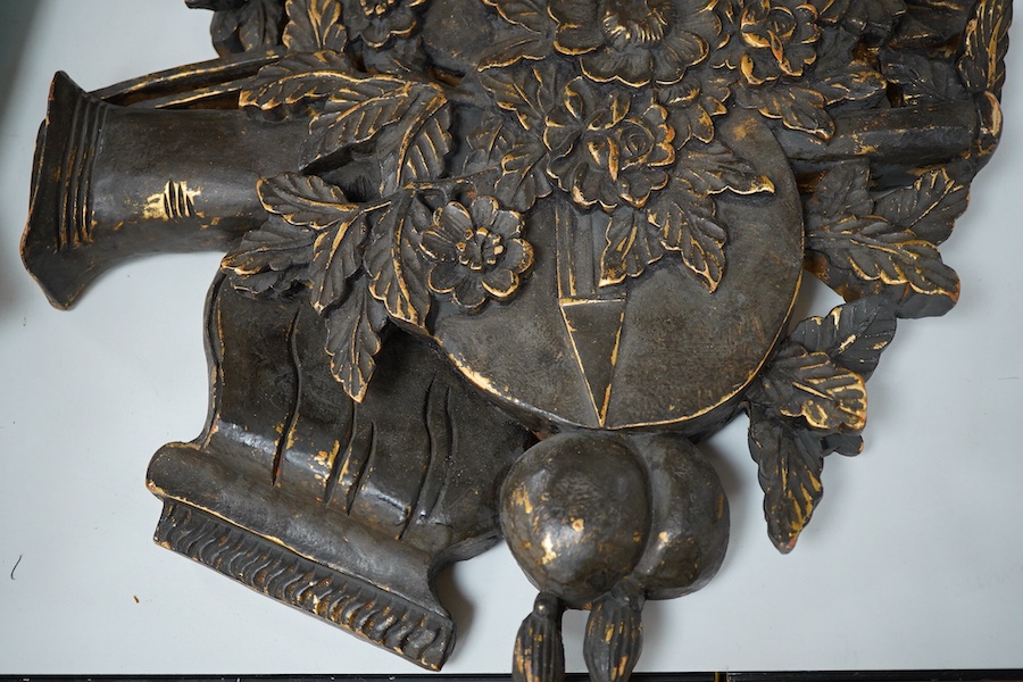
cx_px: 512
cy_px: 341
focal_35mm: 45
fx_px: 1279
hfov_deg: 43.6
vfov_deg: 29.9
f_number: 5.6
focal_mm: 30
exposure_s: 1/125
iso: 1250
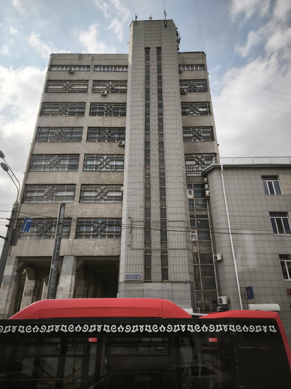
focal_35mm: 23
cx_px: 146
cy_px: 194
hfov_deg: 58.9
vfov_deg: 73.9
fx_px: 258
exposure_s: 1/784
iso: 80
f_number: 1.7
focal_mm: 5.35
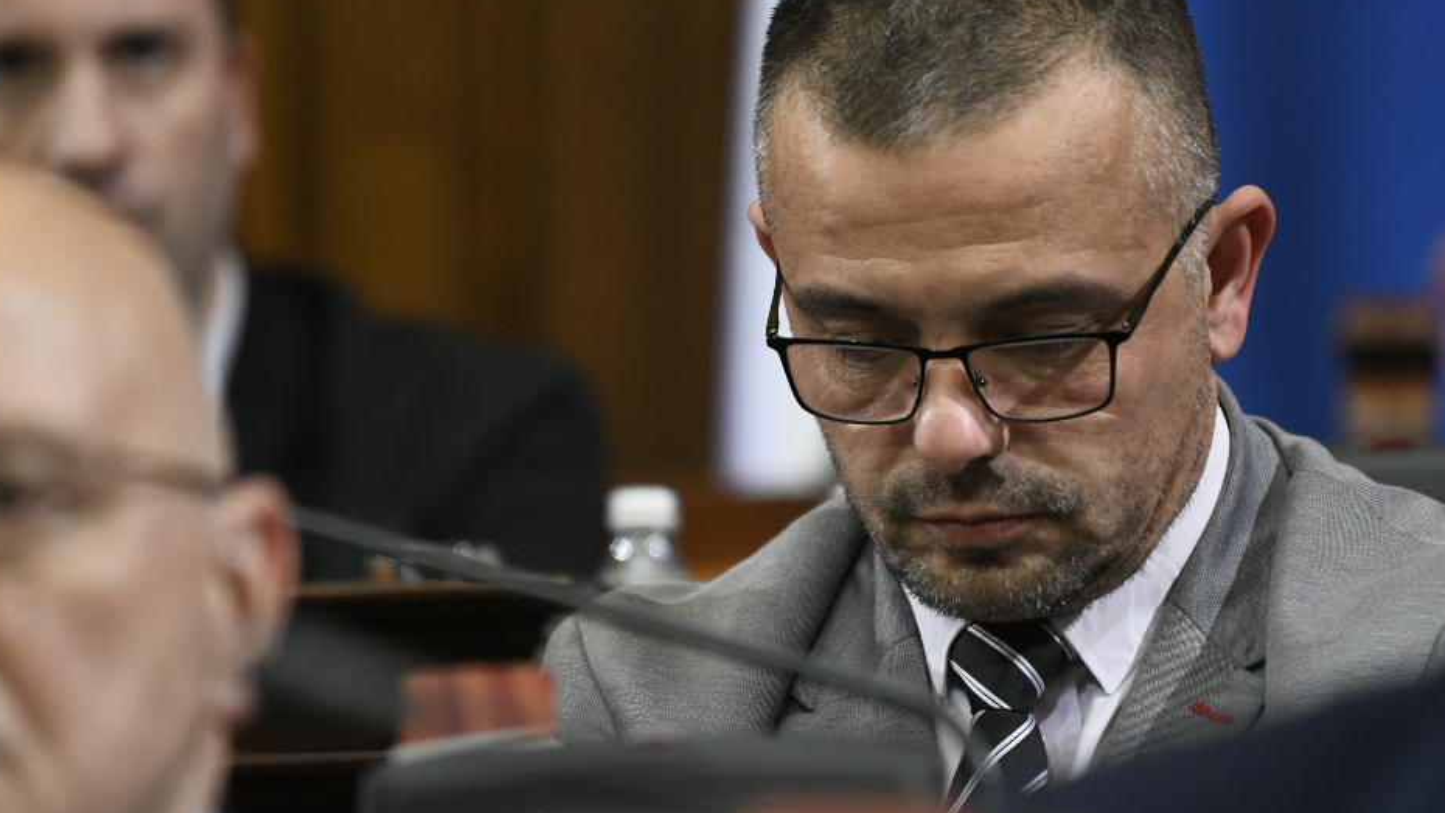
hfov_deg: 5.9
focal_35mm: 365
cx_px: 864
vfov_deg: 3.3
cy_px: 401
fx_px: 13984
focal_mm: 200
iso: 1600
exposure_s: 1/250
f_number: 2.8
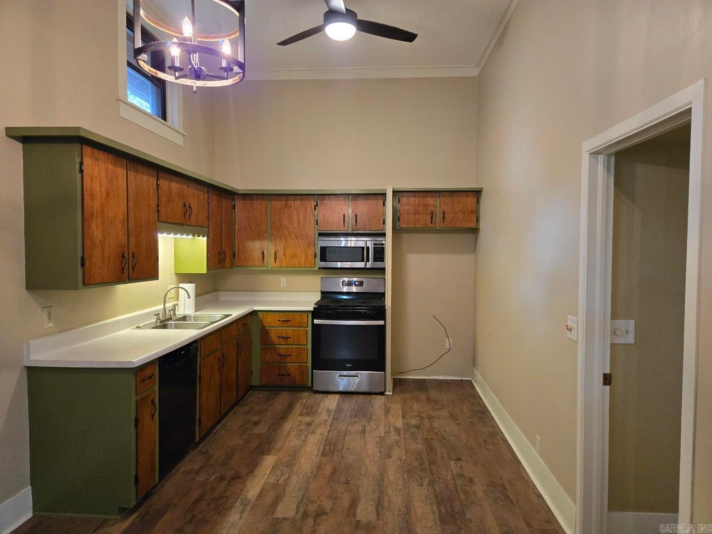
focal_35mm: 23
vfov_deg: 58.9
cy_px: 267
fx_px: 473
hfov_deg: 73.9
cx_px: 356
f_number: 1.8
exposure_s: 1/120
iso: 640
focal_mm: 5.4
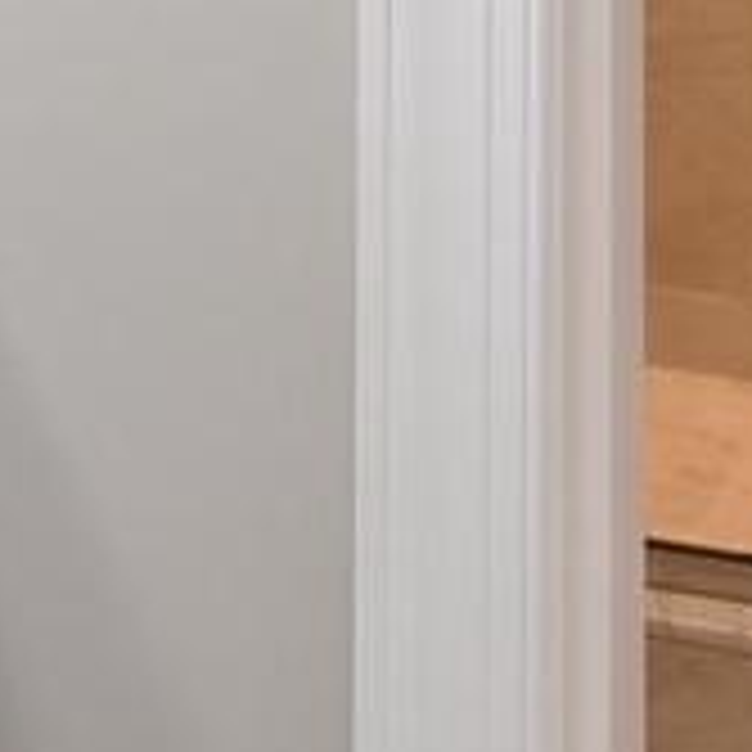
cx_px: -554
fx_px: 3244
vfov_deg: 12.2
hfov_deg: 12.2
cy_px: -581
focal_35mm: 132
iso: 800
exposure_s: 1/50
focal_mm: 12
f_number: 7.1
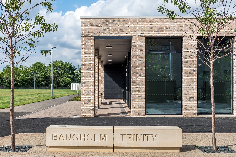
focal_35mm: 48
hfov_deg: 41.1
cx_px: 118
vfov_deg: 28.1
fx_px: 315
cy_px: 78
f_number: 11
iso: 72
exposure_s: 1/125
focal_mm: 48
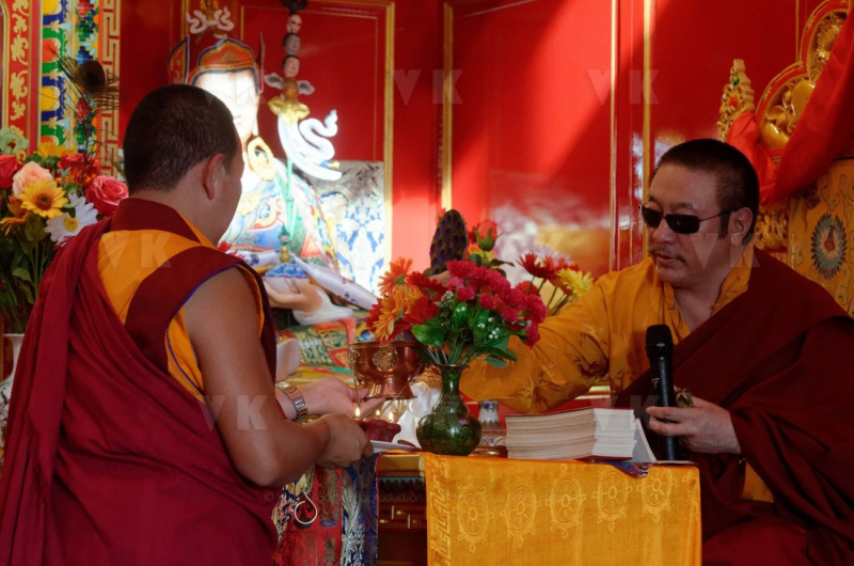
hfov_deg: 13.1
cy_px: 283
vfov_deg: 8.7
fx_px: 3729
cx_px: 427
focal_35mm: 158
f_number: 6.3
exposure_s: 1/200
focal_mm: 105
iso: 2000
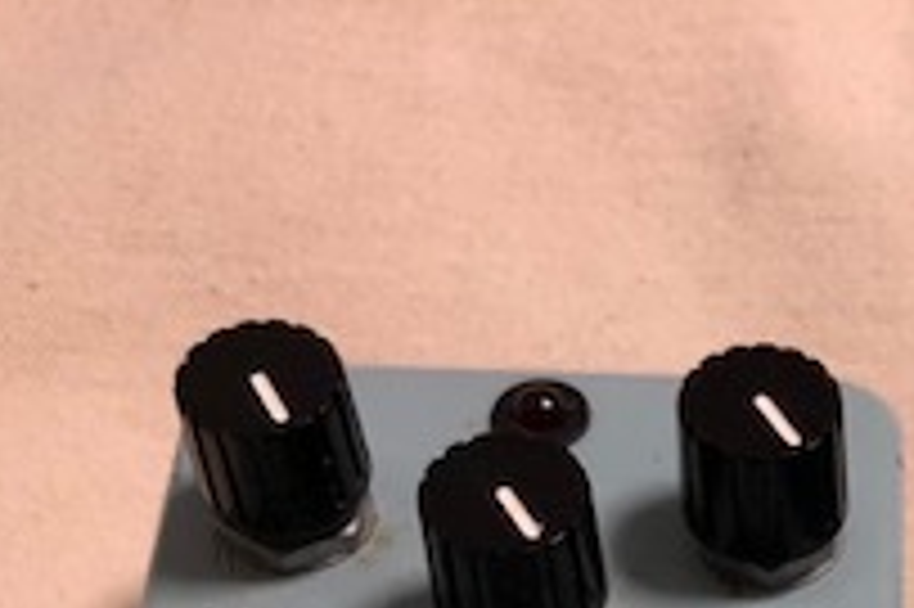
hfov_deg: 21.1
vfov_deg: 13.4
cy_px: 1076
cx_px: 995
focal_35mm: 92
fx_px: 2334
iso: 25
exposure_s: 1/33
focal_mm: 4
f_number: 1.8
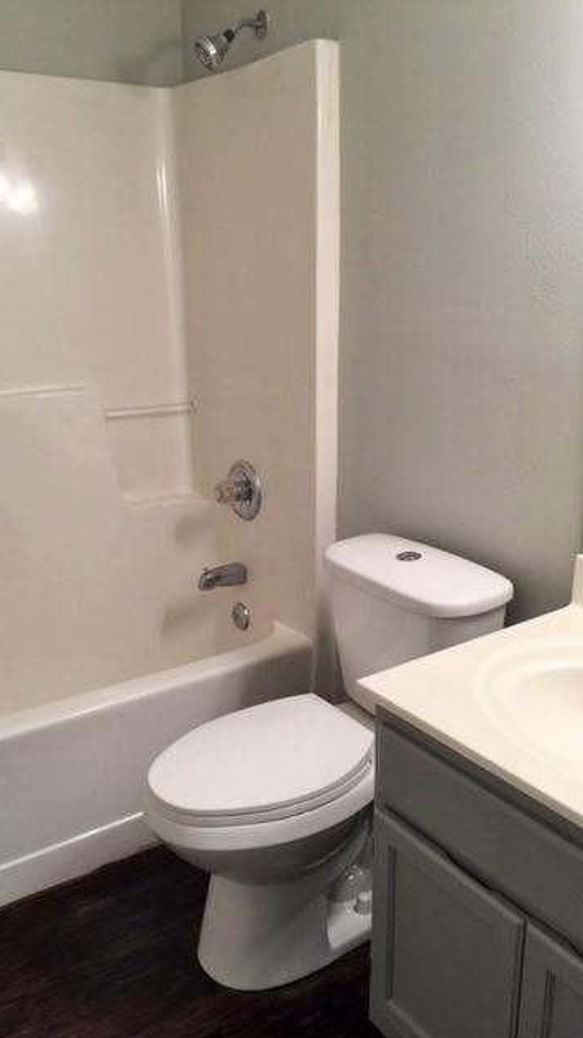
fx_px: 880
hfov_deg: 36.6
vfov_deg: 61.0
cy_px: 522
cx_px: 307
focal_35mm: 32
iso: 32
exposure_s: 1/15
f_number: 2.2
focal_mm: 4.15
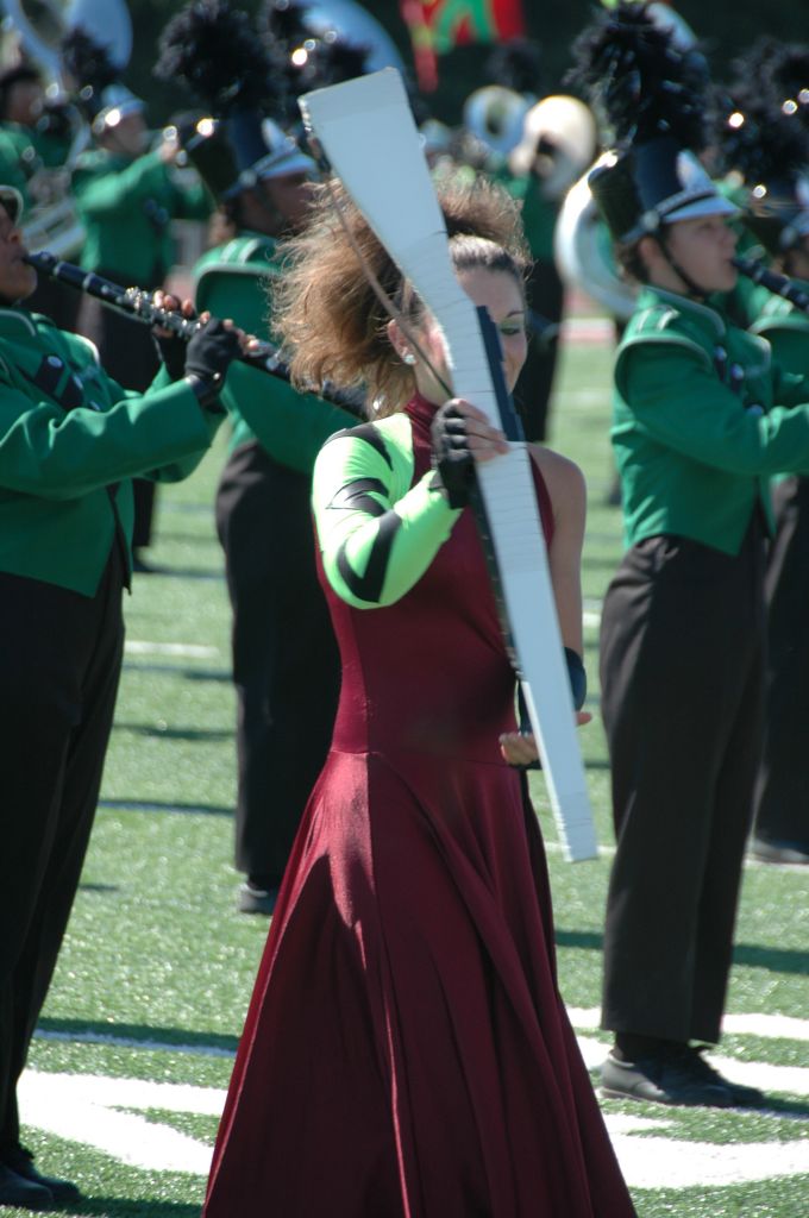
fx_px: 10139
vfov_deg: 6.9
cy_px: 609
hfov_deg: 4.6
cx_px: 404
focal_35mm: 300
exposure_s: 1/320
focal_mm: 200
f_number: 5.6
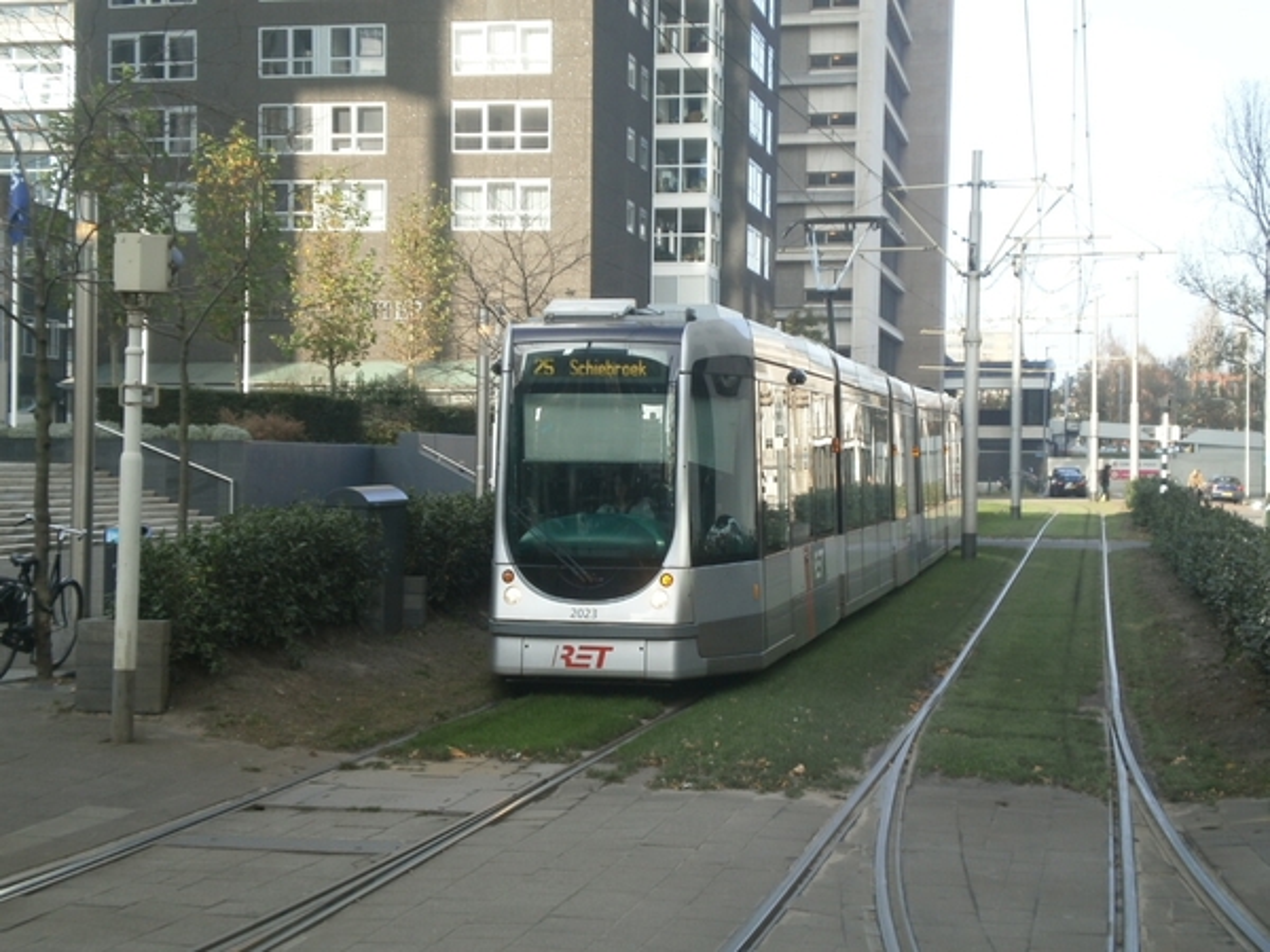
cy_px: 476
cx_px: 635
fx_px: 2165
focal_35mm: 59
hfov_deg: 32.7
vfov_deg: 24.8
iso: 100
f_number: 4.2
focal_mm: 10.3
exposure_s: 1/160
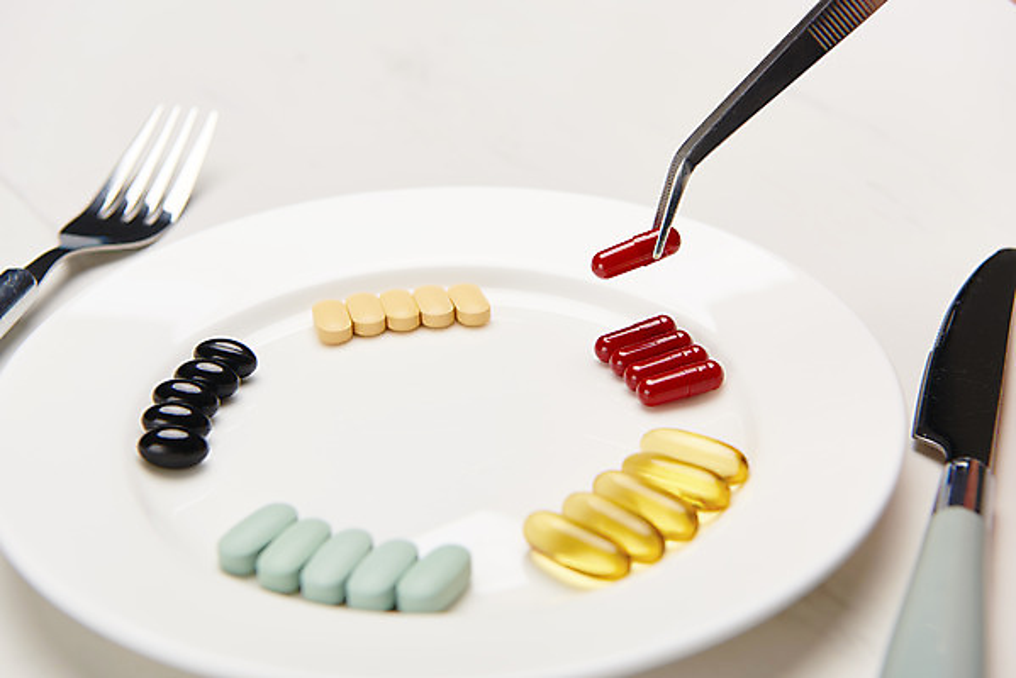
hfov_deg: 28.8
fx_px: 1976
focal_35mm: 70
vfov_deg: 19.5
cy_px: 339
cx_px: 508
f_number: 8
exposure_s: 1/125
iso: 100
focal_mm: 70
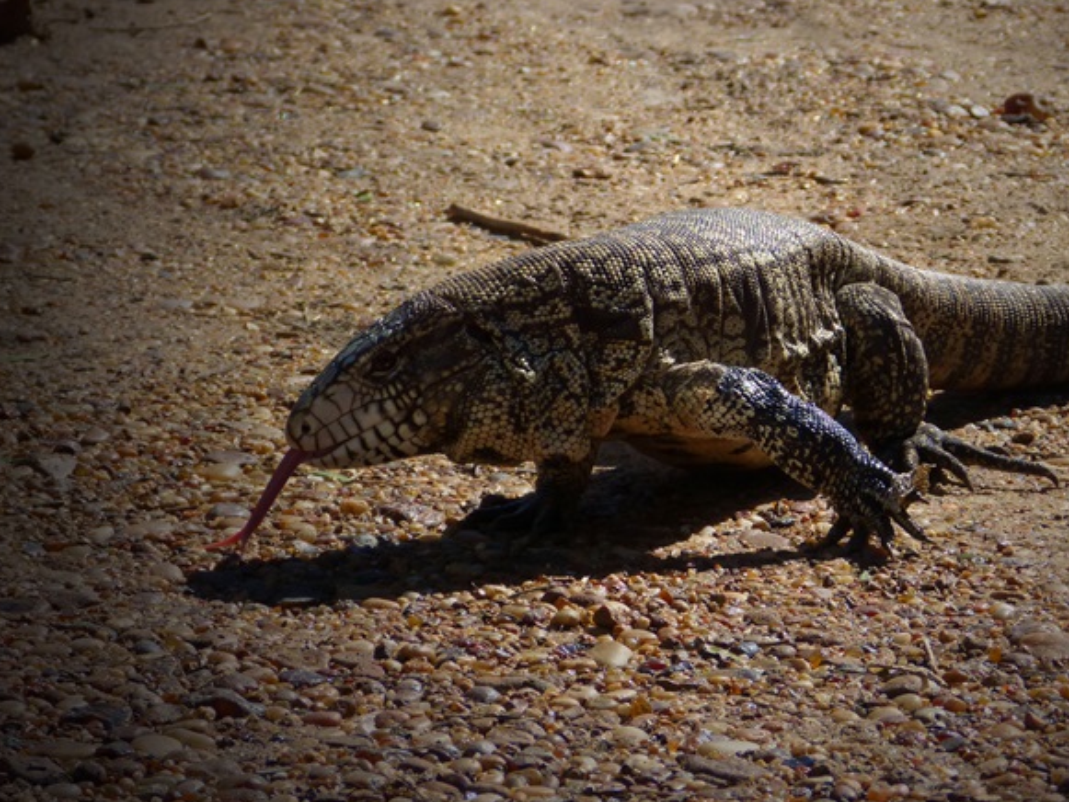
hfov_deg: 9.8
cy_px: 329
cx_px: 707
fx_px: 6208
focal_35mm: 201
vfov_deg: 7.4
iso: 100
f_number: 4
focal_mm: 26.3
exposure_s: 1/1000
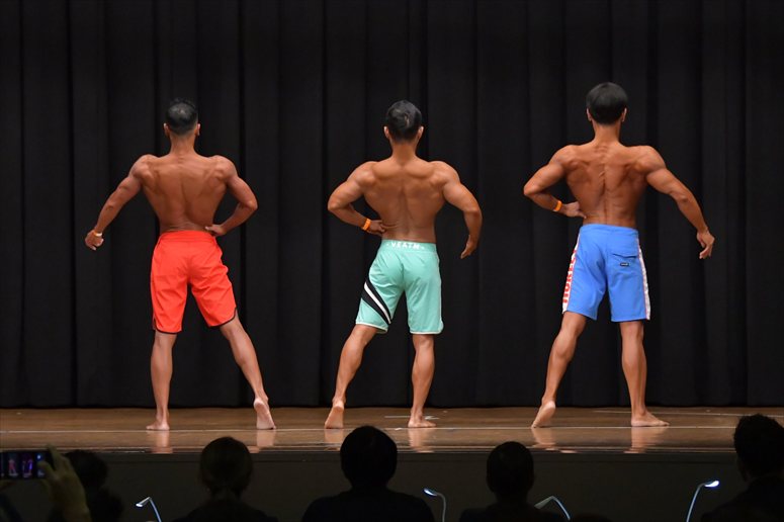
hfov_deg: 12.2
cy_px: 261
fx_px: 3657
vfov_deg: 8.2
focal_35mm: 168
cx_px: 392
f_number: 5.6
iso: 6400
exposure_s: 1/400
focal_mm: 112
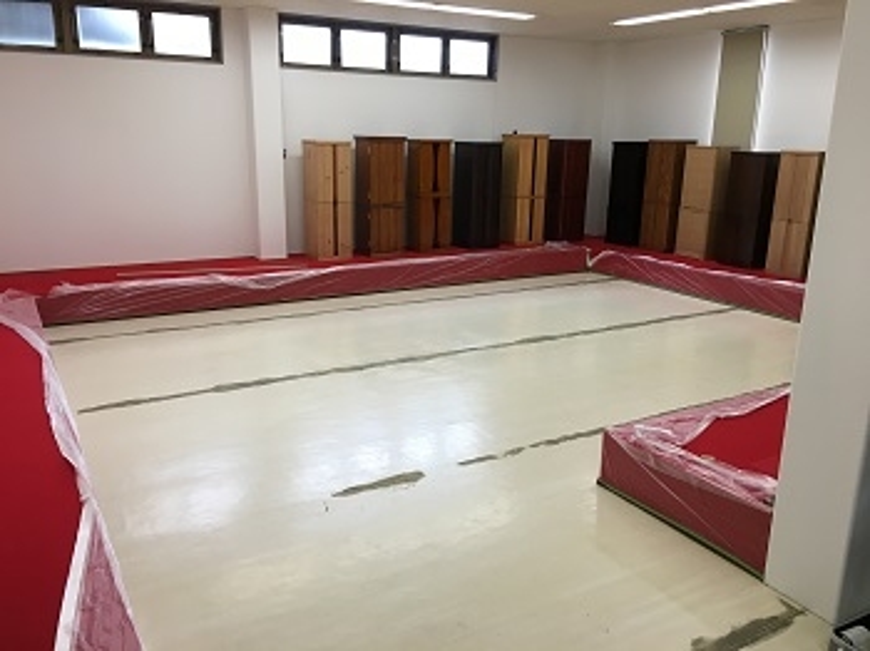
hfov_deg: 61.7
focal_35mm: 29
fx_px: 728
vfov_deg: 48.2
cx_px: 435
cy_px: 326
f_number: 2.2
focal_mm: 4.2
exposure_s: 1/40
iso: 32
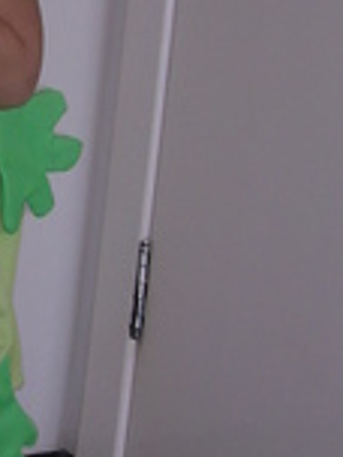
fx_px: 1585
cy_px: 177
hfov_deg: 12.0
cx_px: -87
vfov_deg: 16.4
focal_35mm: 120
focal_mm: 5.8
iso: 100
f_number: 2.8
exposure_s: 1/60.1
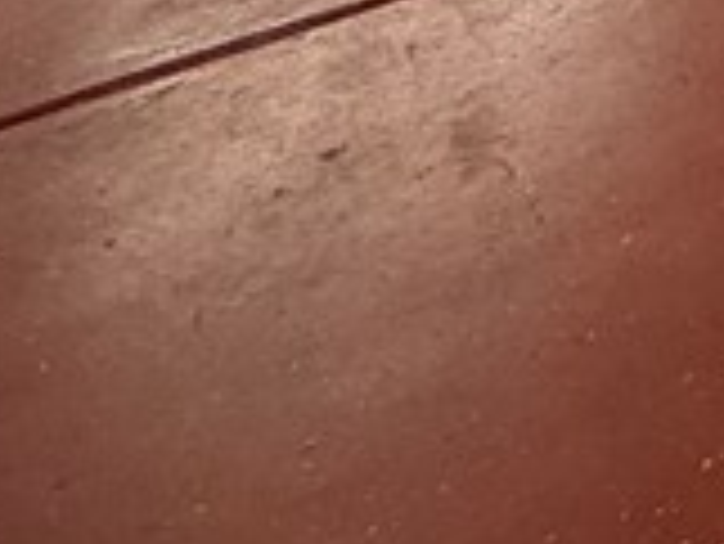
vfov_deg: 11.9
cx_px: 1659
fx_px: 1863
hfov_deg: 15.0
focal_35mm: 89
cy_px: -913
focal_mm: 2.22
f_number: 2.2
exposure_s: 1/60
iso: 320
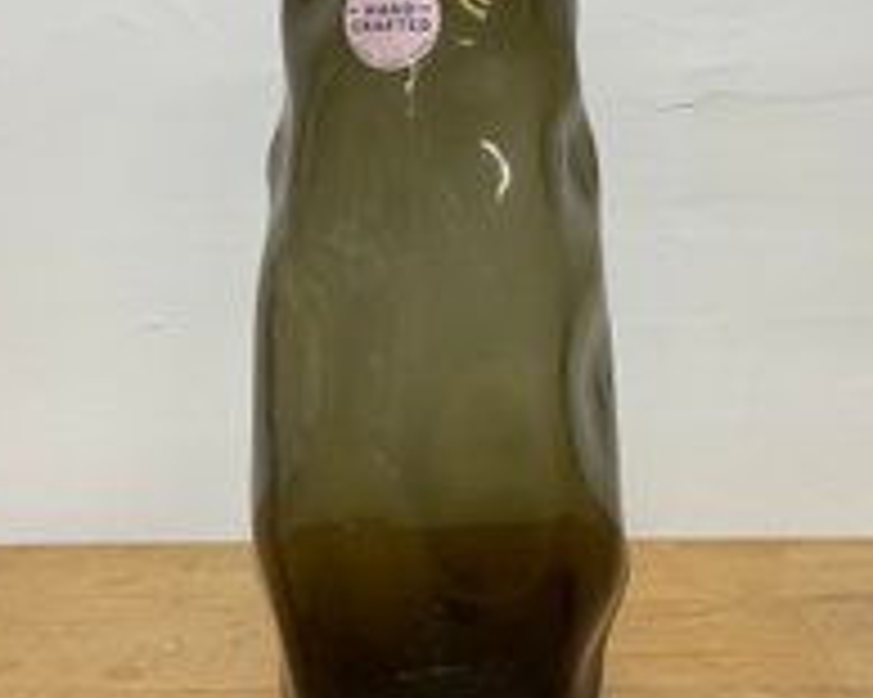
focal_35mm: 50
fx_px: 1291
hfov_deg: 37.4
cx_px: 421
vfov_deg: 30.2
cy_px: 340
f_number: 1.8
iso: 64
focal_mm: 3
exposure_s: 1/60
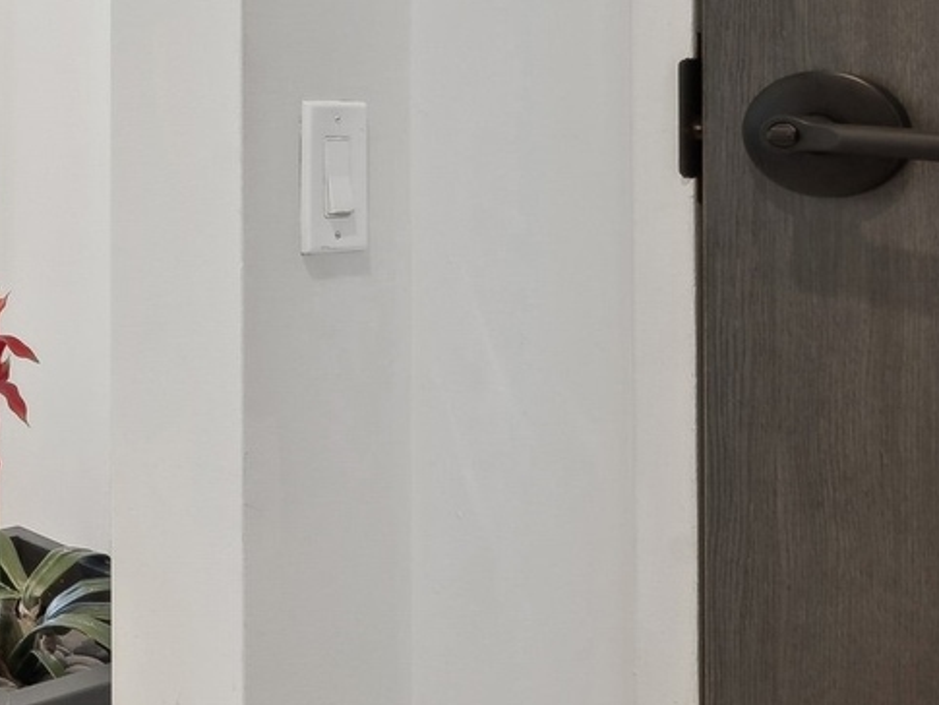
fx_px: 1221
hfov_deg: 29.8
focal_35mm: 45
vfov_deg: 31.1
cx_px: -385
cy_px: 107
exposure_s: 1/25
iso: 400
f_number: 8
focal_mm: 14
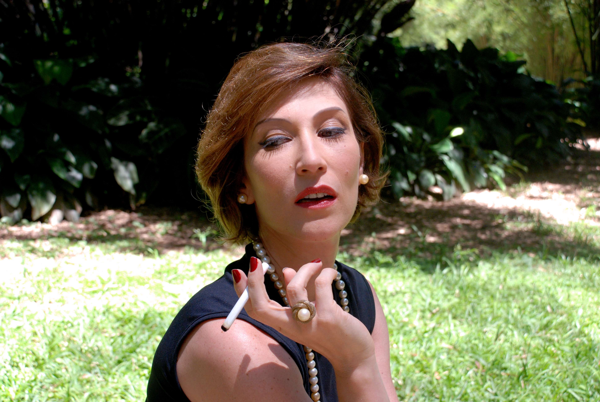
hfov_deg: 35.0
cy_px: 201
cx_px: 300
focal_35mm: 57
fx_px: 951
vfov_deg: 23.8
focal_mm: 38
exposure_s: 1/125
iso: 400
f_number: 8
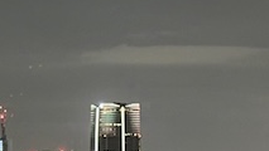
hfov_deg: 9.0
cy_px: 171
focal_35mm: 238
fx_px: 1698
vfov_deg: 5.1
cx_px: 24
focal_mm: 6.86
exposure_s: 1/5
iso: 250
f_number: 1.78
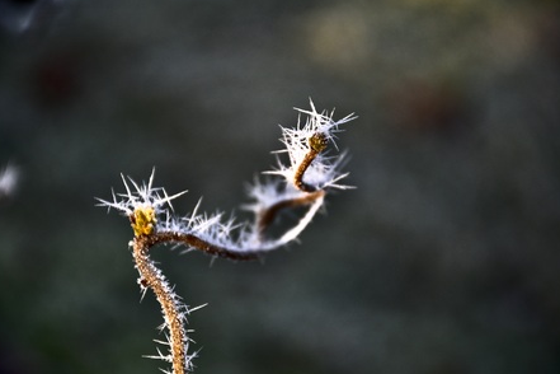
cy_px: 191
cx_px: 281
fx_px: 3406
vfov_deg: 6.3
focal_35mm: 219
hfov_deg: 9.4
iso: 800
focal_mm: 140
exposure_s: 1/200
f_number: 5.6
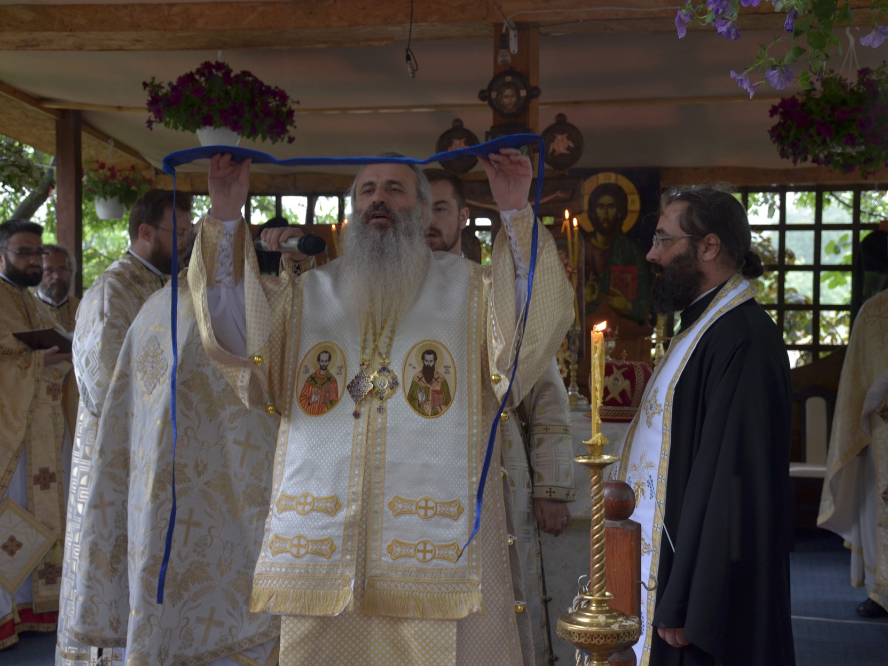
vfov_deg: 27.5
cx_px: 467
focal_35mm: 53
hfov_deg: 36.2
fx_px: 1360
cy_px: 331
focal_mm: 32
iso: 400
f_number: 4
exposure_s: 1/125
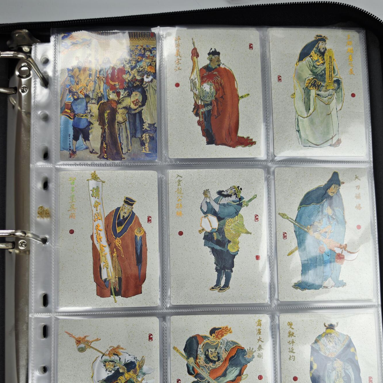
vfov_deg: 39.6
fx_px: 526
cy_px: 253
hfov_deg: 40.0
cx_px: 194
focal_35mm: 42
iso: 50
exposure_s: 1/100
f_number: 2
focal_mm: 8.72
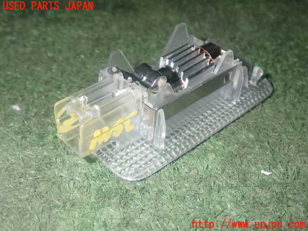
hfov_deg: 38.2
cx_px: 154
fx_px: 445
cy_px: 116
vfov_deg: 29.1
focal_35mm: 50
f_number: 9
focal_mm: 9.01
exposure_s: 1/50
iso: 400
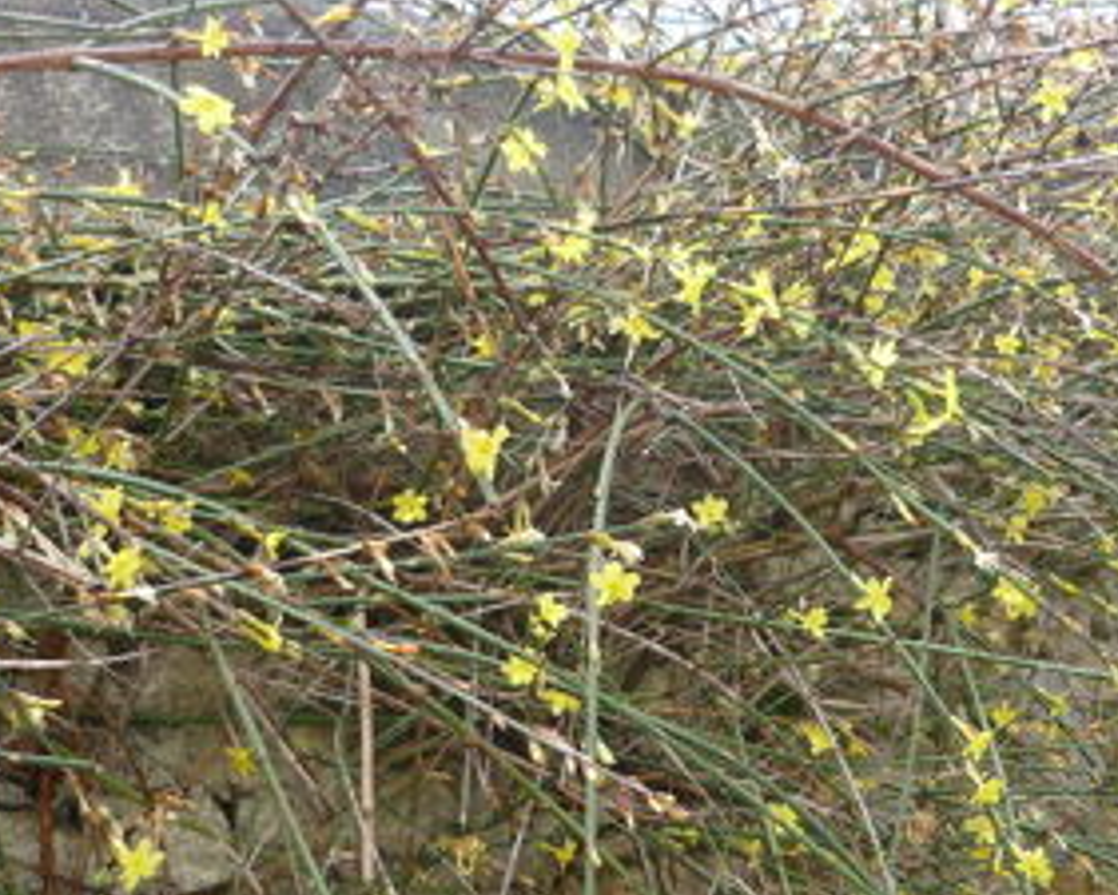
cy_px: 573
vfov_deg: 27.5
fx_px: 1820
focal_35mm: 55
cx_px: 645
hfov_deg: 34.1
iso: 100
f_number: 2.8
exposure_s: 1/100
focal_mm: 5.5
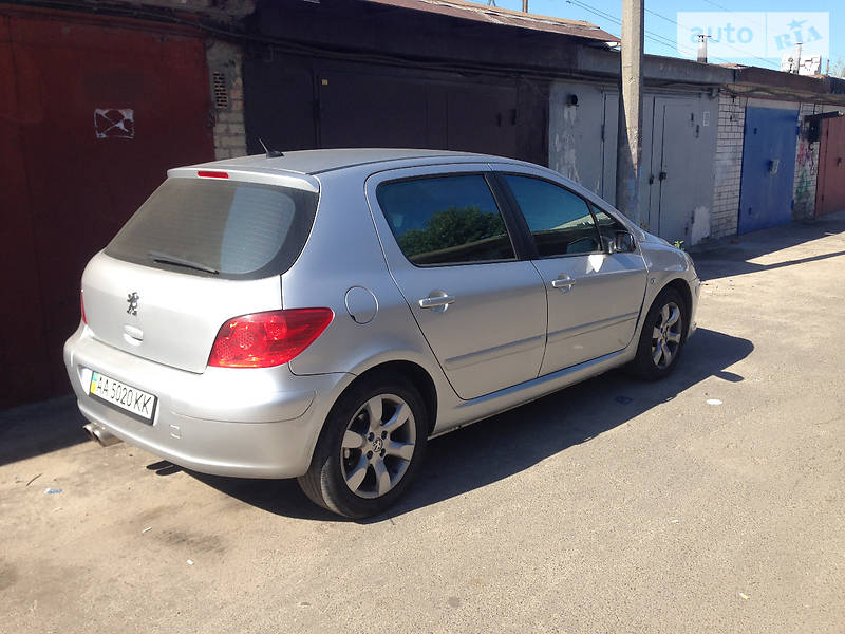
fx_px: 806
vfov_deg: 42.9
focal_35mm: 33
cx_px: 422
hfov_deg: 55.4
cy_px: 317
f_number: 2.4
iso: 50
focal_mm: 4.1
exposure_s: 1/733
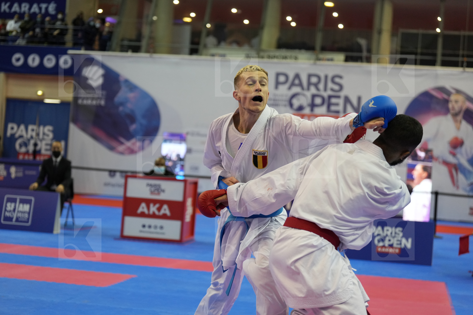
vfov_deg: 19.5
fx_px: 920
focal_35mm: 70
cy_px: 158
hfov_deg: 28.8
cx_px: 236
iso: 2500
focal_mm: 70
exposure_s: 1/1000
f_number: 2.8
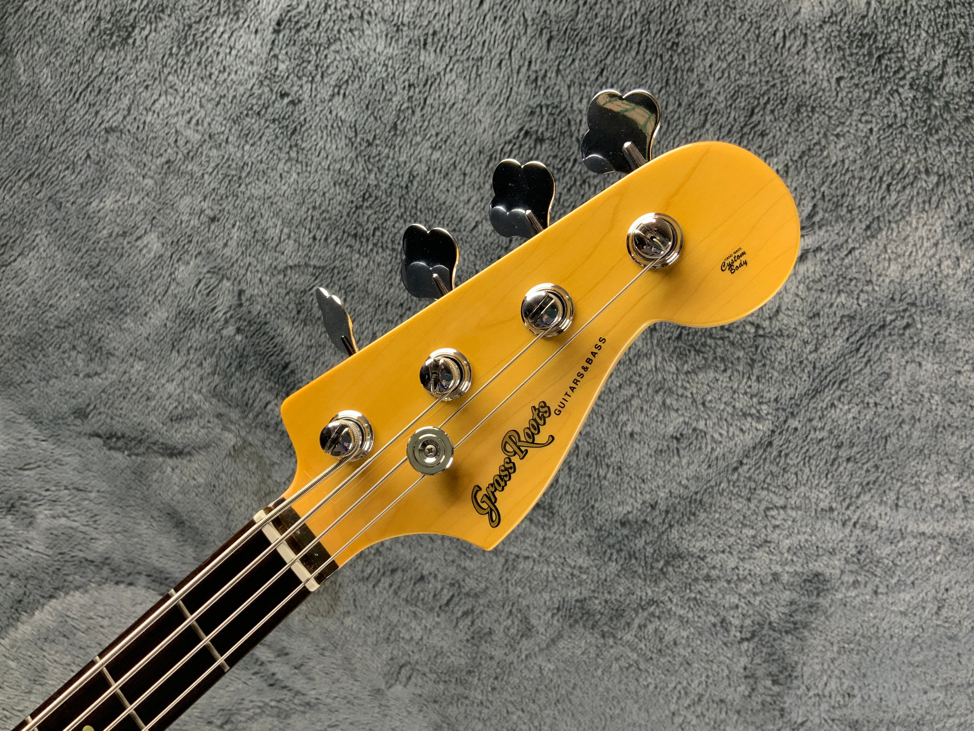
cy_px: 366
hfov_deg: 61.7
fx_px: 816
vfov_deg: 48.2
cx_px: 487
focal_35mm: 29
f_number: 1.8
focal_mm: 3
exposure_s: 1/60
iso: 64
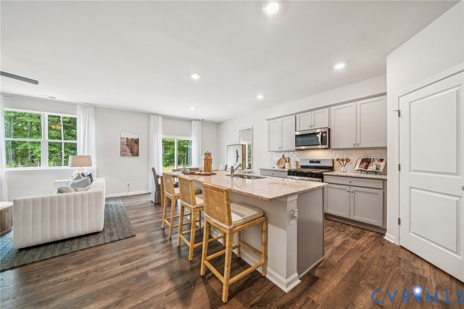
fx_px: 155
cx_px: 232
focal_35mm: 12
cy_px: 154
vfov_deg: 89.9
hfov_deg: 112.6
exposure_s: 1/8
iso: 200
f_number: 8
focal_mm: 12
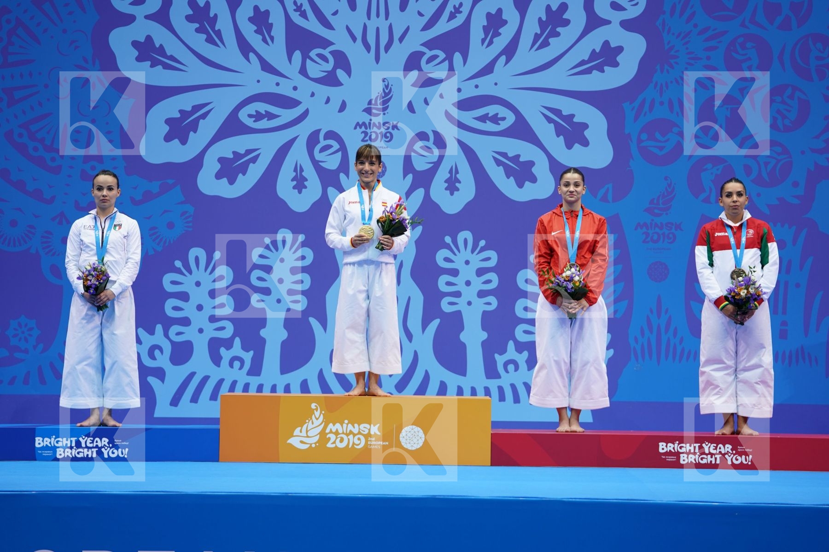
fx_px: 3293
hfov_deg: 14.3
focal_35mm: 143
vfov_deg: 9.6
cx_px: 414
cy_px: 276
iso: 320
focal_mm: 143
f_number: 2.8
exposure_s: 1/250
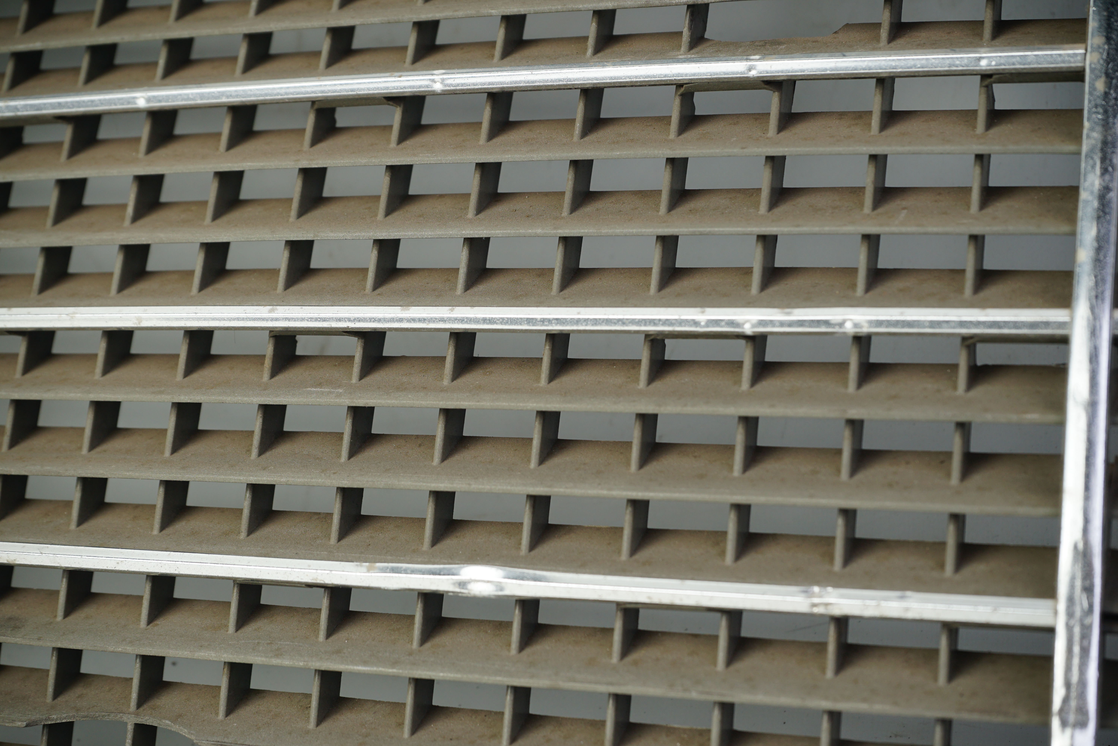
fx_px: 2174
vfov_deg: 19.5
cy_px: 373
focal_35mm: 70
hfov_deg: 28.8
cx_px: 559
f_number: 8
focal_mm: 70
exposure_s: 1/160
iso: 200
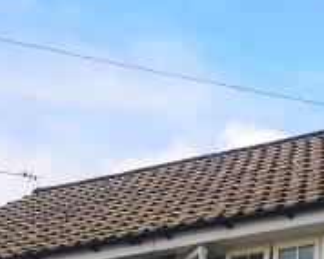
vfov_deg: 9.7
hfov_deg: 12.3
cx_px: 430
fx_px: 1456
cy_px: 451
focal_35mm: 152
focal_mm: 3.95
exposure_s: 1/2053
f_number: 1.8
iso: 50
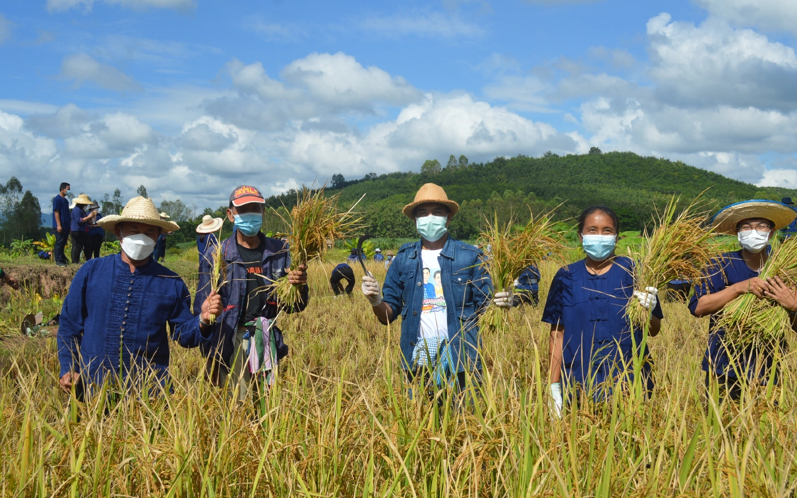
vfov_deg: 34.4
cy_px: 254
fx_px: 804
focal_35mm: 37
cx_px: 399
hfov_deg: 52.7
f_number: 9
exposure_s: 1/320
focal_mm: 24
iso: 100
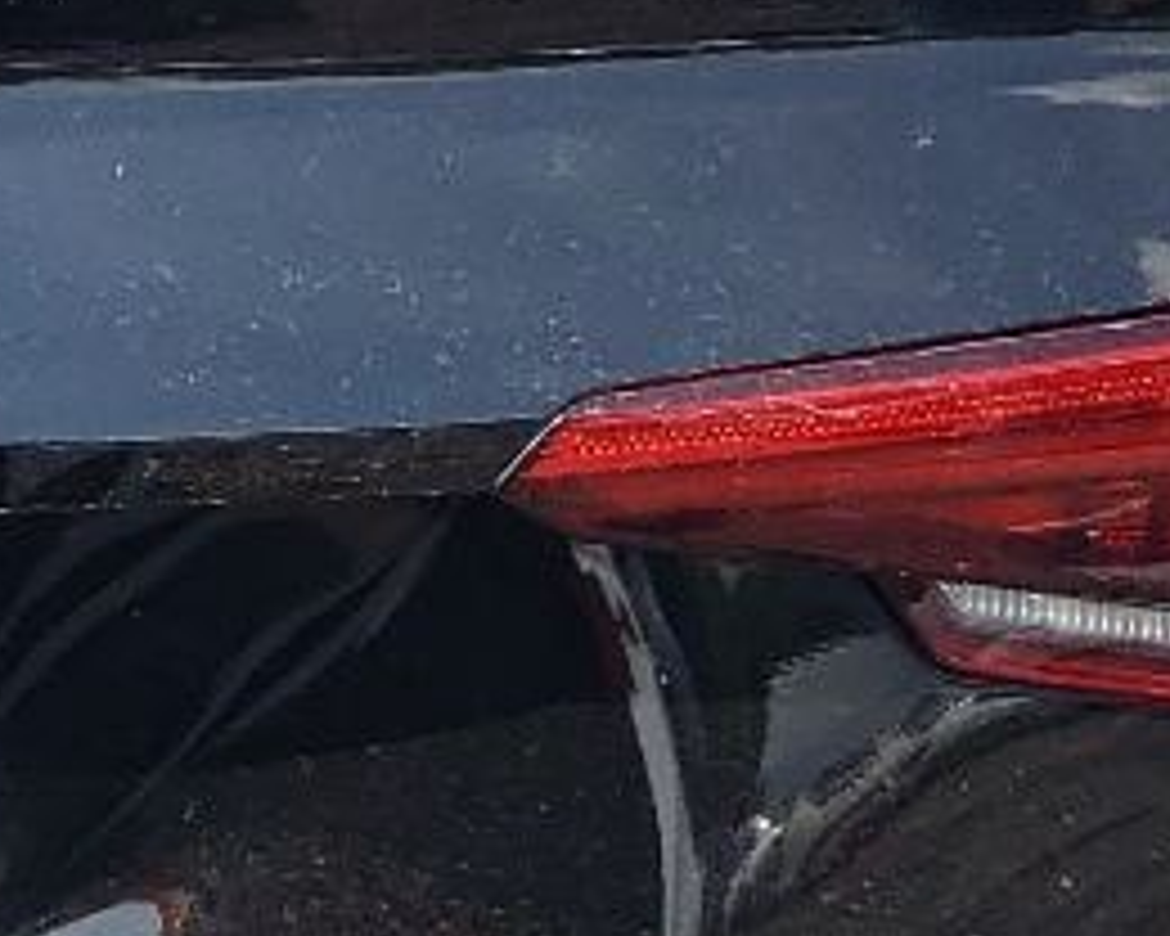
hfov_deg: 12.1
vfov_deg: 9.8
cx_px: -288
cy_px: 868
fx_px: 5402
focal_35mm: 156
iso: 50
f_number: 1.5
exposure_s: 1/1429
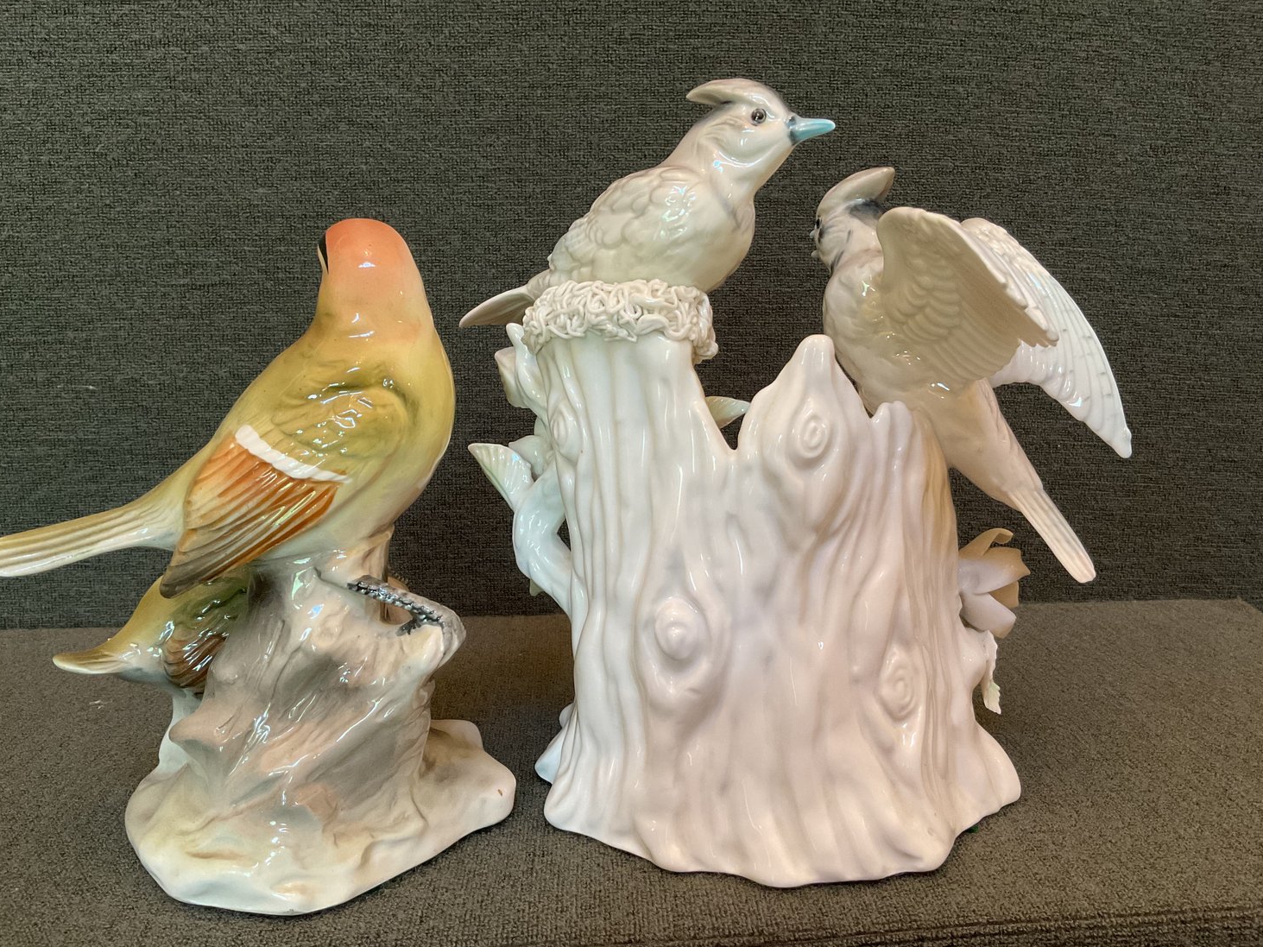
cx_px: 634
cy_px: 483
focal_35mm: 30
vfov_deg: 46.8
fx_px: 1094
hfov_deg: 60.0
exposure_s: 1/60
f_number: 1.8
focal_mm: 3
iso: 200
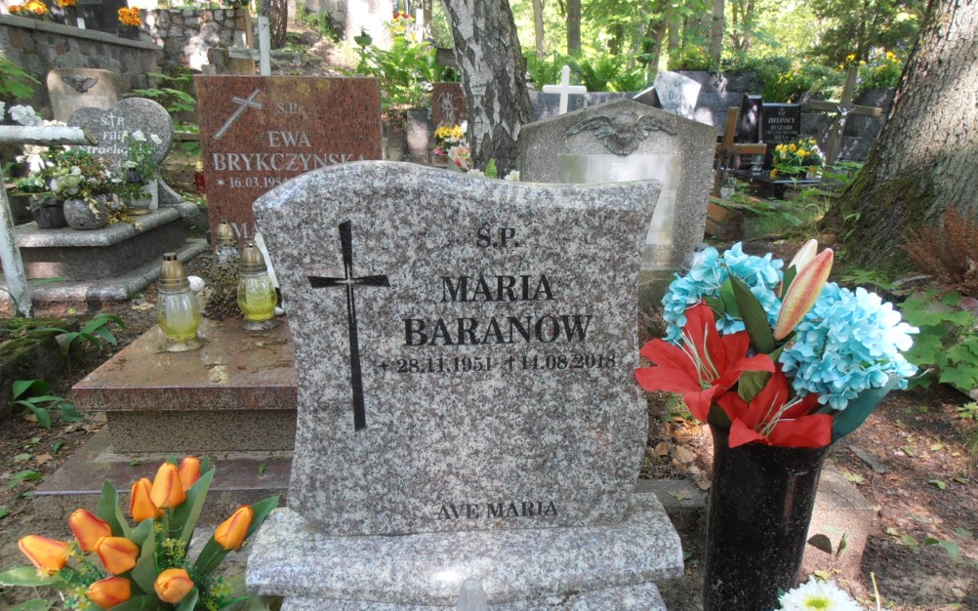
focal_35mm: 26
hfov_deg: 70.4
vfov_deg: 47.4
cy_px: 360
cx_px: 485
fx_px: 693
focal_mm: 4.2
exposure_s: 1/30
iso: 80
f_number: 3
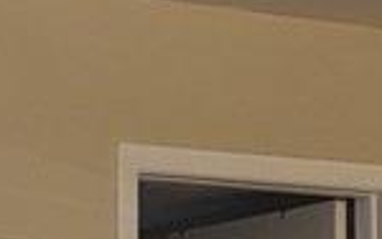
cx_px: 28
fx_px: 1813
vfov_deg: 7.3
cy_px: 442
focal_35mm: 174
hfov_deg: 11.9
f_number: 1.78
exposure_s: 1/36
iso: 100
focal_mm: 6.76
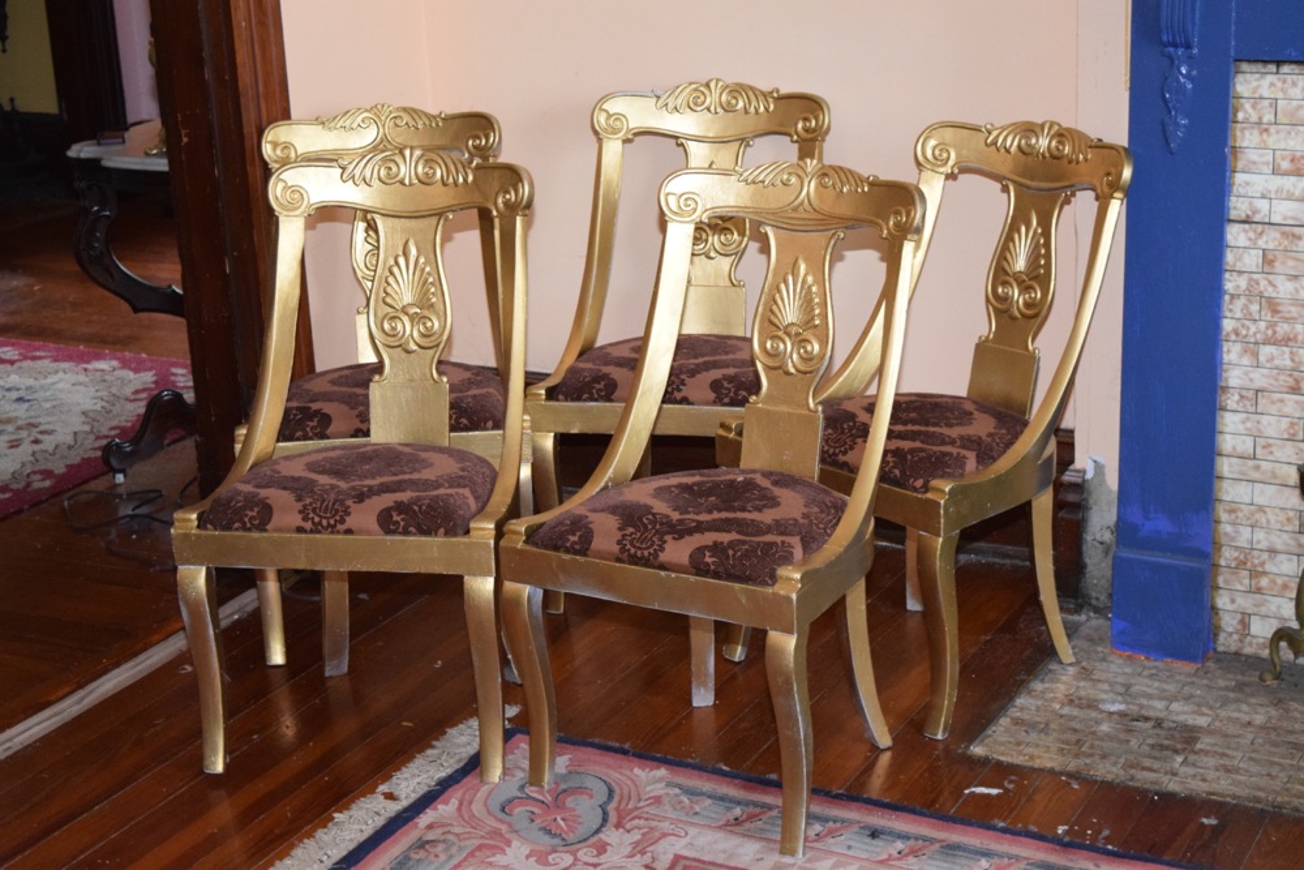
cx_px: 652
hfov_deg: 33.4
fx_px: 2173
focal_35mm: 60
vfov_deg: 22.6
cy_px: 435
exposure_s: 1/60
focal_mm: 40
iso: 3200
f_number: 5
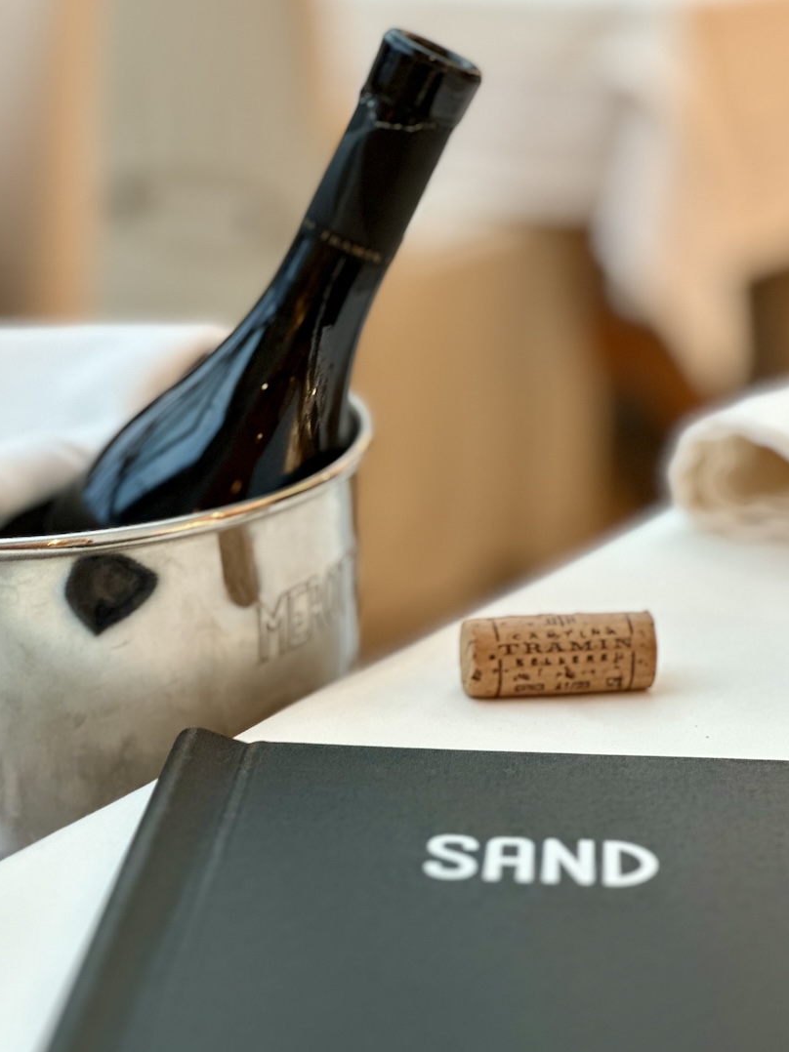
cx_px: 409
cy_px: 521
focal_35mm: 81
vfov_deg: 24.1
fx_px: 2463
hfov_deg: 18.2
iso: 160
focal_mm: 9
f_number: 2.8
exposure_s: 1/33
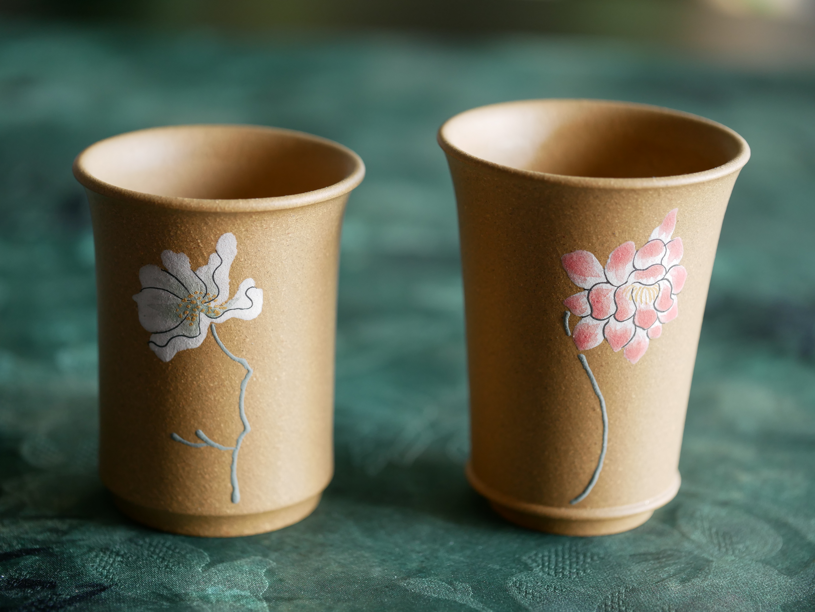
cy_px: 306
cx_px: 408
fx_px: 2120
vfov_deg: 16.4
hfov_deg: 21.8
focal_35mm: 90
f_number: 2.8
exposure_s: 1/100
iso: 320
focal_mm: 45
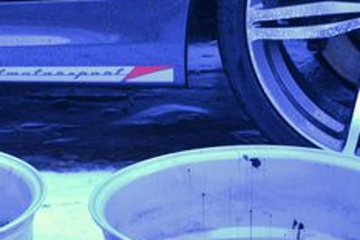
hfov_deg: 9.8
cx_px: -87
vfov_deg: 6.6
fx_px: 2058
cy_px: 307
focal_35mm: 206
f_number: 5.6
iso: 100
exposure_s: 1/1.6
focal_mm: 50
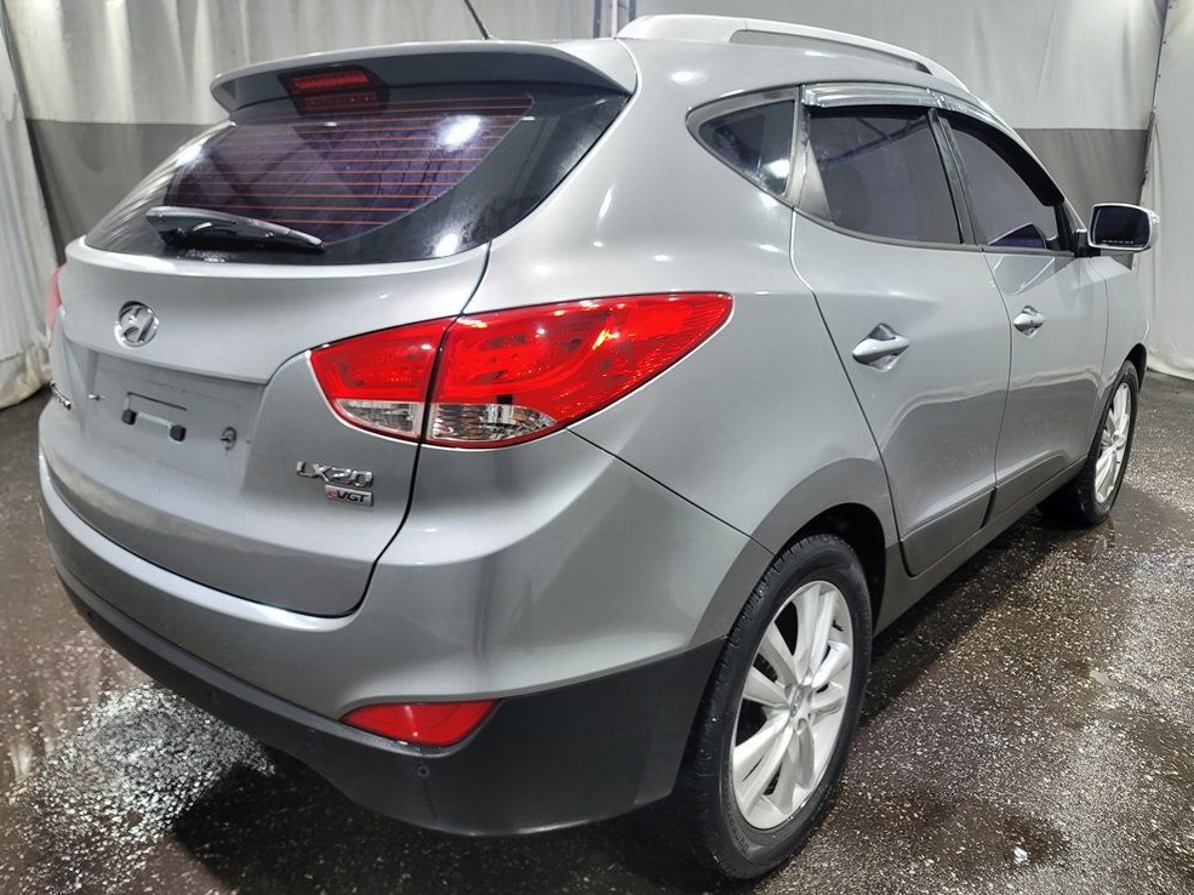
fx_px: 896
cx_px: 578
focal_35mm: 26
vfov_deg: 53.0
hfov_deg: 67.3
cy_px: 439
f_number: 1.8
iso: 80
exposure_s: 1/120
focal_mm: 7
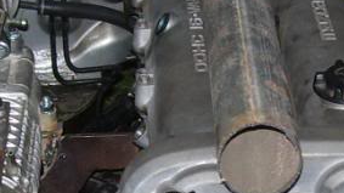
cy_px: 215
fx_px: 1277
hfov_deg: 15.3
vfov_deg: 8.6
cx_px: 185
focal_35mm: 140
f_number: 2.7
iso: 80
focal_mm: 6
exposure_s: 1/60
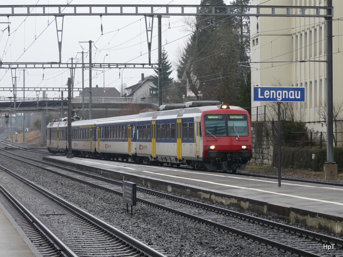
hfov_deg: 13.3
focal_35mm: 148
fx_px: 1466
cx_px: 172
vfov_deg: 10.0
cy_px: 128
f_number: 3.6
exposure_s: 1/80
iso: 100
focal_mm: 24.4
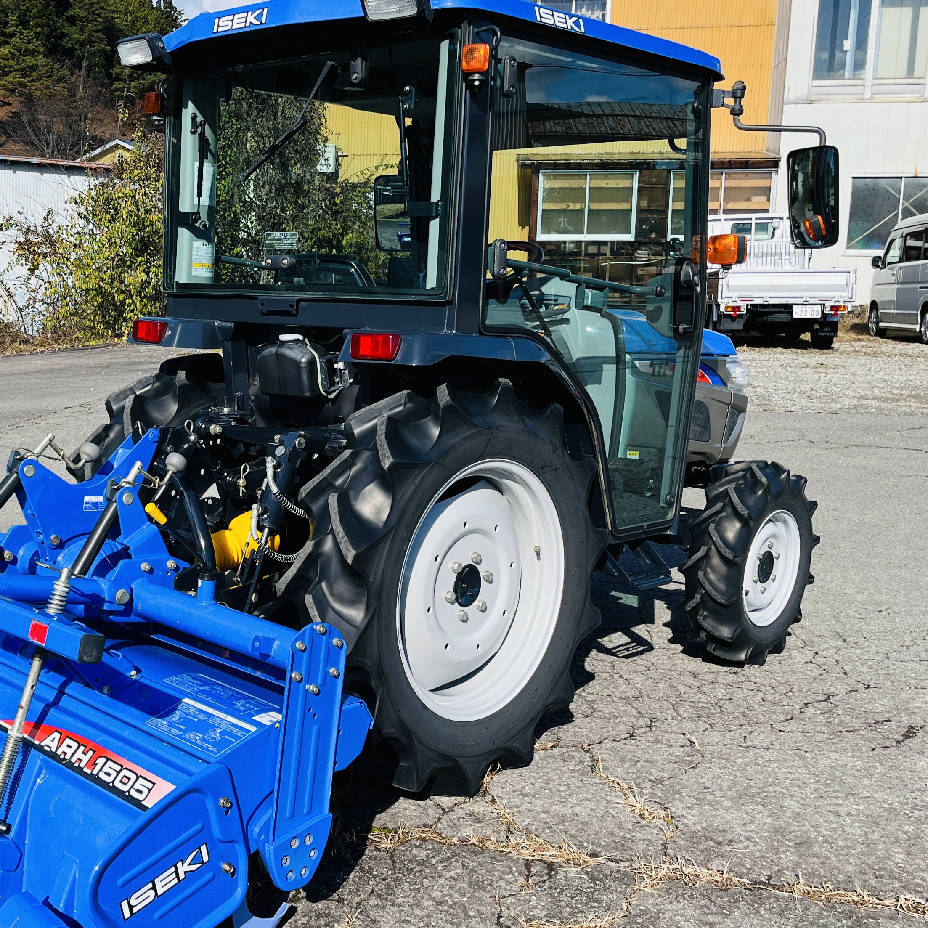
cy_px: 458
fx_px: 1274
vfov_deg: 40.0
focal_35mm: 42
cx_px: 279
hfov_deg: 39.4
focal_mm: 5.1
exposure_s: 1/2571
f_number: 1.6
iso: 50
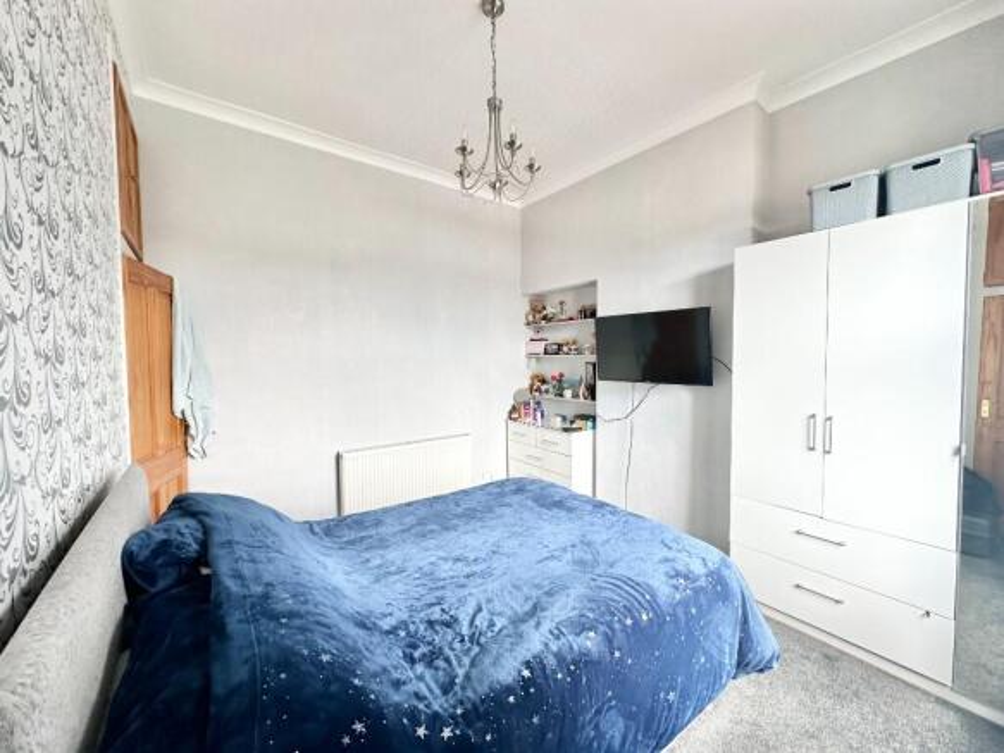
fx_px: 406
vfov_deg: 85.7
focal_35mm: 14
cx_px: 502
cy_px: 376
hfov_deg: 102.1
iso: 80
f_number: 2.2
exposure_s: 1/99
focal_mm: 2.22
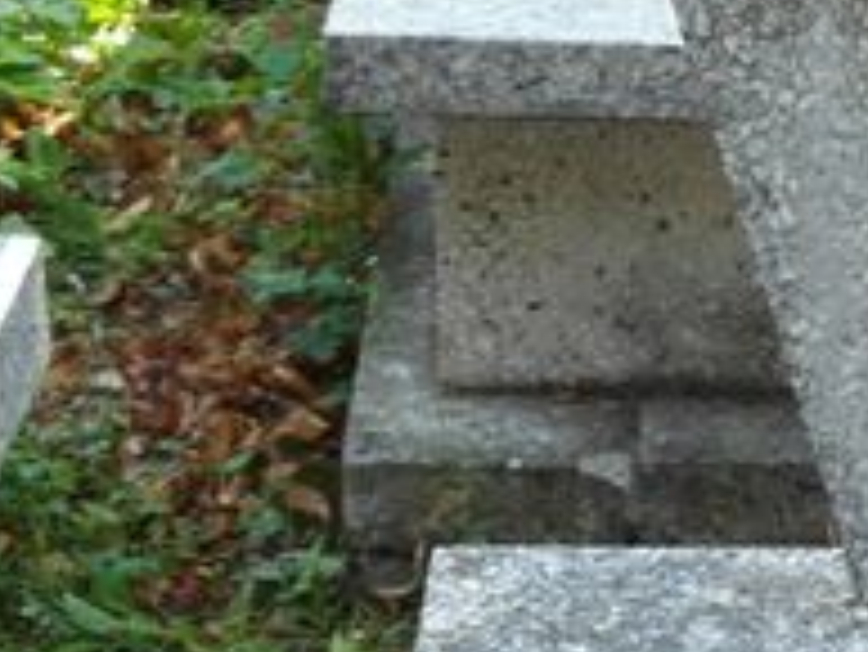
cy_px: 283
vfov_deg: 10.7
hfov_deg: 13.4
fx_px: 3488
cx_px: 1313
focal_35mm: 139
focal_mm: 9.1
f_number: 3.8
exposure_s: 1/90
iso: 100
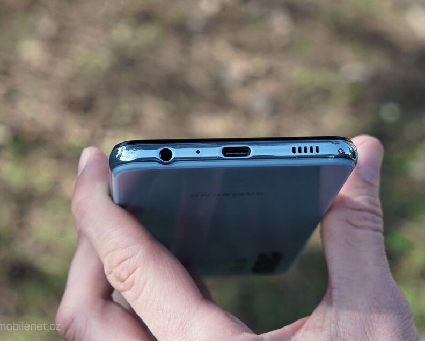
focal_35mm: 58
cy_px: 170
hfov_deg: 32.5
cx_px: 223
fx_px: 730
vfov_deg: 26.2
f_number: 7.1
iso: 400
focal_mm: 51
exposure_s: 1/320
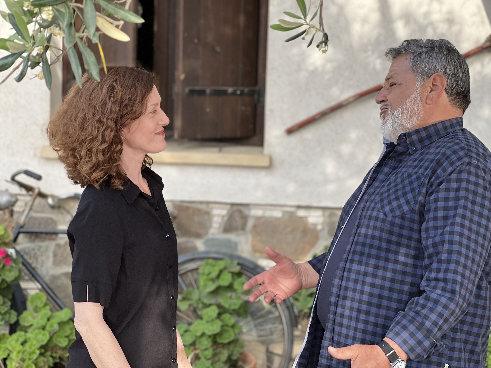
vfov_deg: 19.1
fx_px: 1092
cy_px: 184
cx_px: 246
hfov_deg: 25.3
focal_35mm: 77
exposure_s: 1/121
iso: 40
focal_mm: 9
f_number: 2.8
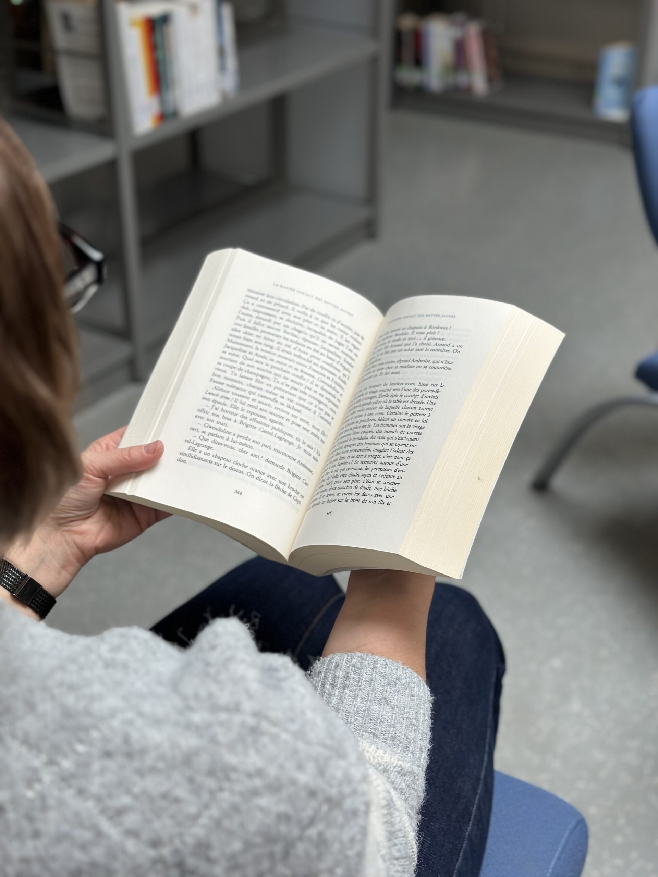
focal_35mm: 48
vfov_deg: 39.7
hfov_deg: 30.3
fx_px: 1217
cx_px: 329
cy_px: 438
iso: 64
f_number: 1.78
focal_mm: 6.86
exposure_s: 1/164
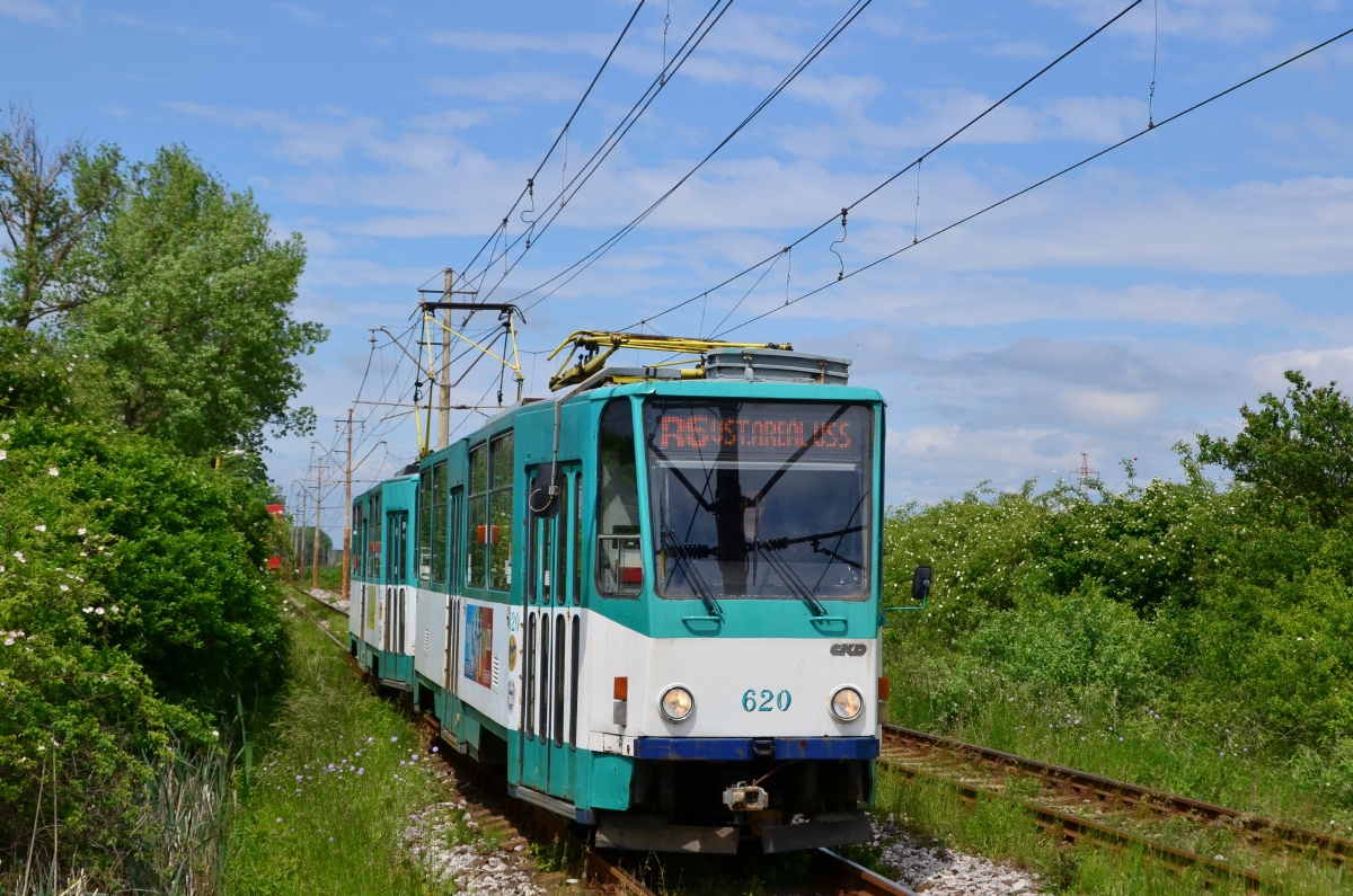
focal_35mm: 60
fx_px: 2250
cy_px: 448
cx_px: 676
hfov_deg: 33.5
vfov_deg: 22.5
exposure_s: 1/1600
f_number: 7.1
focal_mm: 40
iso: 200
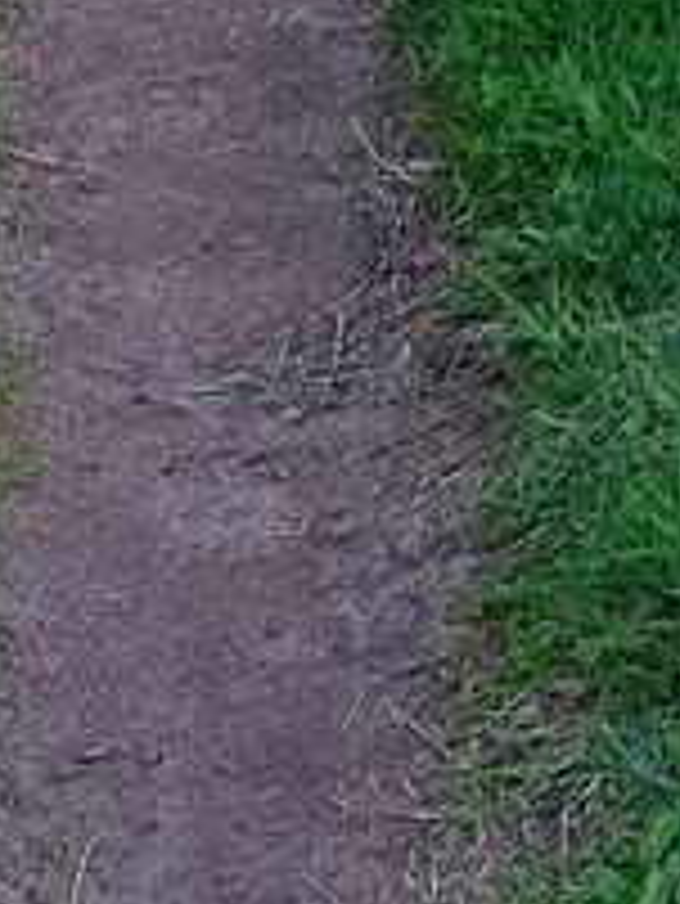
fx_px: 4003
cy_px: -1538
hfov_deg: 9.2
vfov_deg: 10.4
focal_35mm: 153
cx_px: 1274
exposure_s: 1/204
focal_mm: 5.23
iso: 25
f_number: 1.8
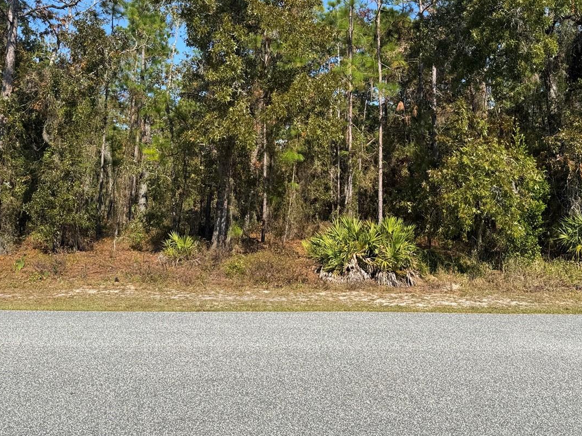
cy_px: 122
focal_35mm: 36
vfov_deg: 38.8
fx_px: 605
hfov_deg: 51.2
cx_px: 326
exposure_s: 1/3096
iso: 80
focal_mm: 6.76
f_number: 1.78
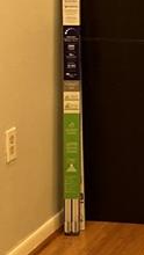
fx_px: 962
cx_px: 316
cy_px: 53
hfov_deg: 8.0
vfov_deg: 15.0
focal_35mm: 142
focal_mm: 3.99
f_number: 1.8
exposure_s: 1/60
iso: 125
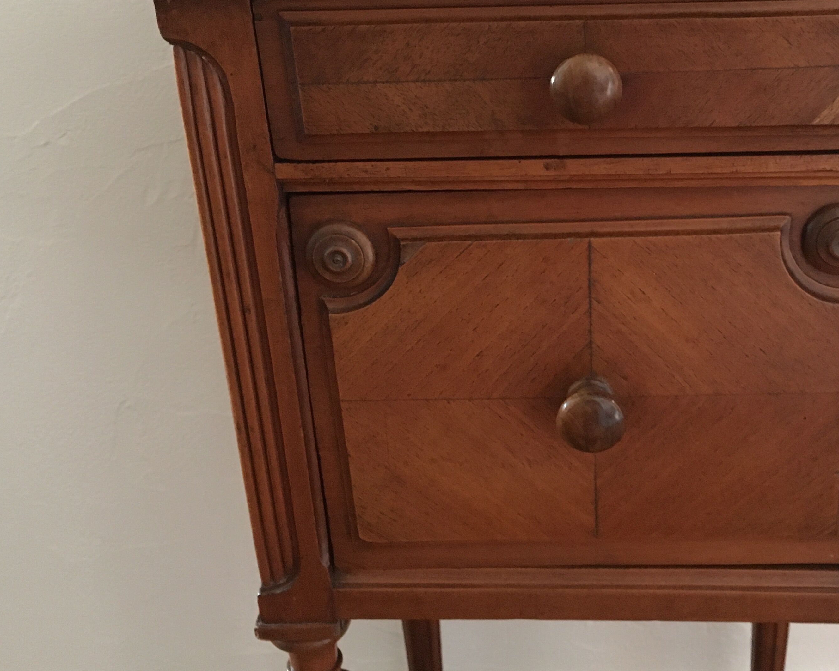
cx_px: 545
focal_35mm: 43
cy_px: 263
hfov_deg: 42.4
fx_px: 1068
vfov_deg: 34.8
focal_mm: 4.15
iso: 500
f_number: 2.2
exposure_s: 1/17
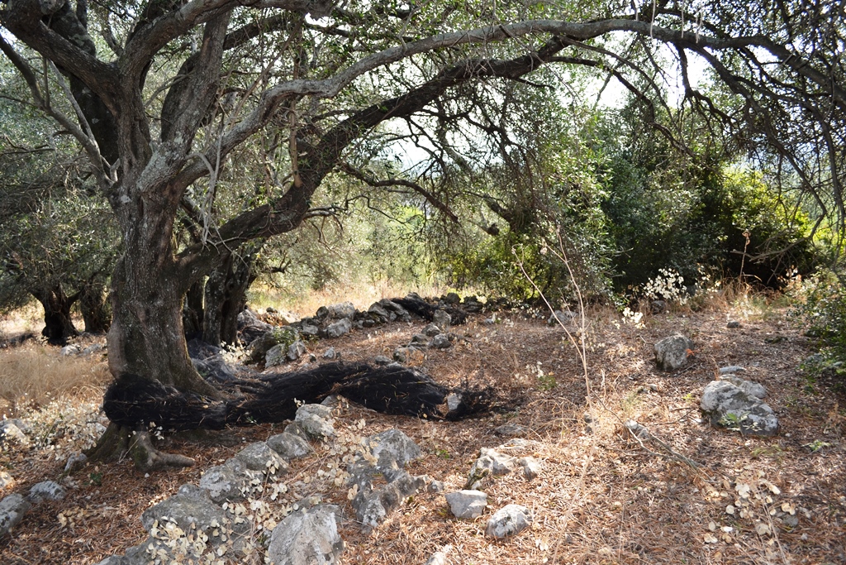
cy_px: 282
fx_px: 635
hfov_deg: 67.4
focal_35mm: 27
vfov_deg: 47.9
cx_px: 423
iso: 100
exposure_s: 1/125
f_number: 4
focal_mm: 18
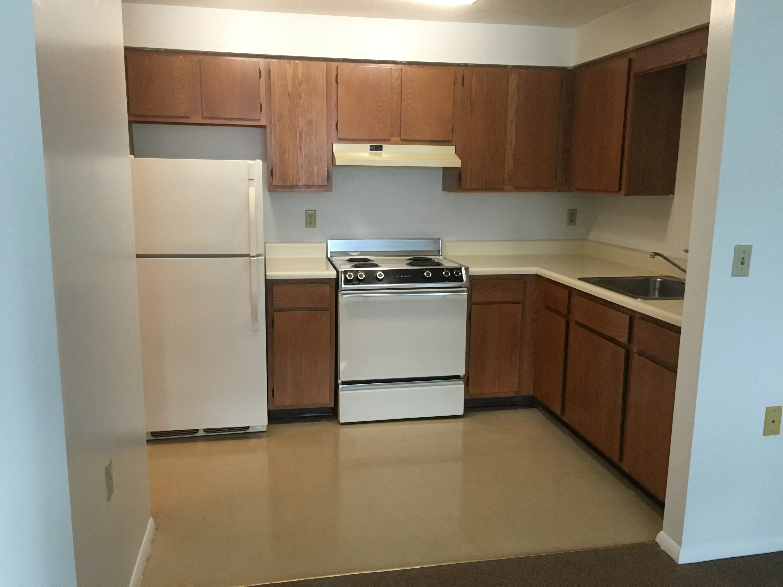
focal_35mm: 29
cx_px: 392
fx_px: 656
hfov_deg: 61.7
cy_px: 294
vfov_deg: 48.2
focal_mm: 4.15
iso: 160
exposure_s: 1/30
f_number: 2.2
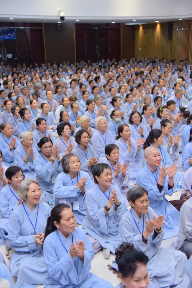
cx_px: 96
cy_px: 144
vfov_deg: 41.1
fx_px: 384
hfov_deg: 28.1
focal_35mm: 48
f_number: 4.5
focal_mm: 48
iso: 1250
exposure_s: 1/160
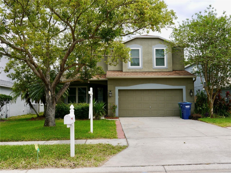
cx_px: 116
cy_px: 86
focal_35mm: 36
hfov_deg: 51.4
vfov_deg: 39.7
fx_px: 240
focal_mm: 18
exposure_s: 1/320
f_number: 7.1
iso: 160
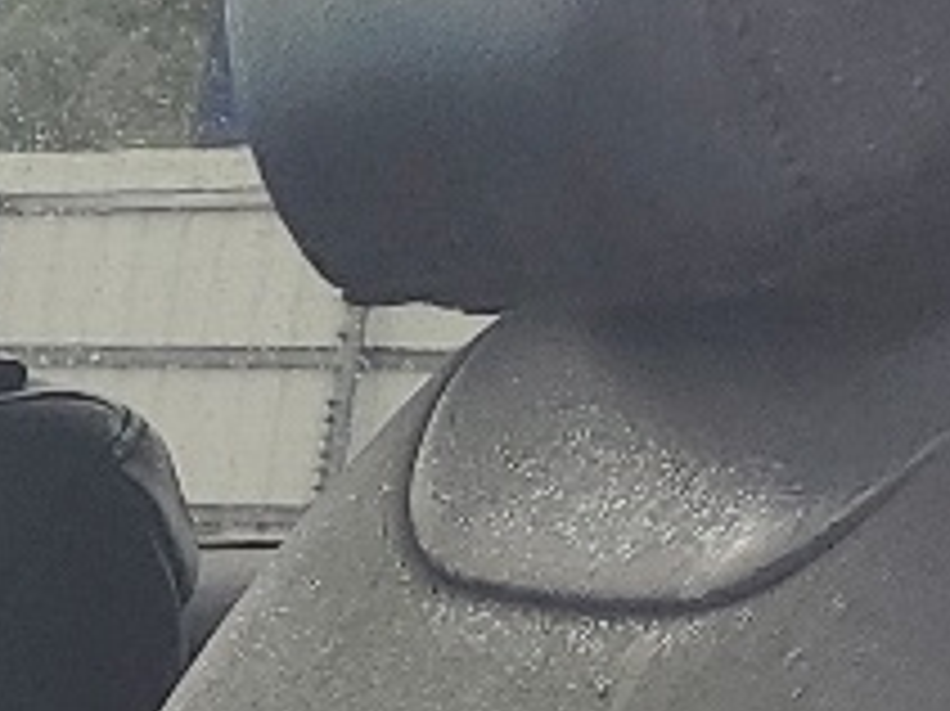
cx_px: -2071
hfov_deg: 8.2
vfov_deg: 6.7
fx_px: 5403
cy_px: 2205
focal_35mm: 197
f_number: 1.5
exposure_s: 1/154
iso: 50
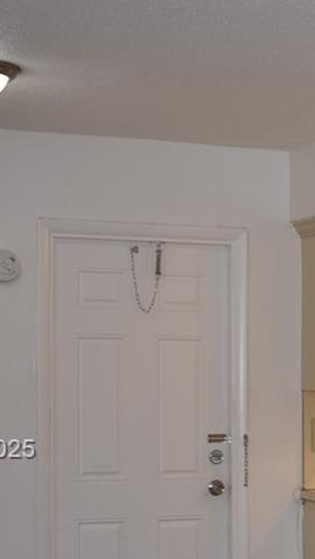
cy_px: 451
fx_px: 1410
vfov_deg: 22.1
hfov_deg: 11.6
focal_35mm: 95
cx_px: 599
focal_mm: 18
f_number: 3.5
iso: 320
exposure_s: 1/125
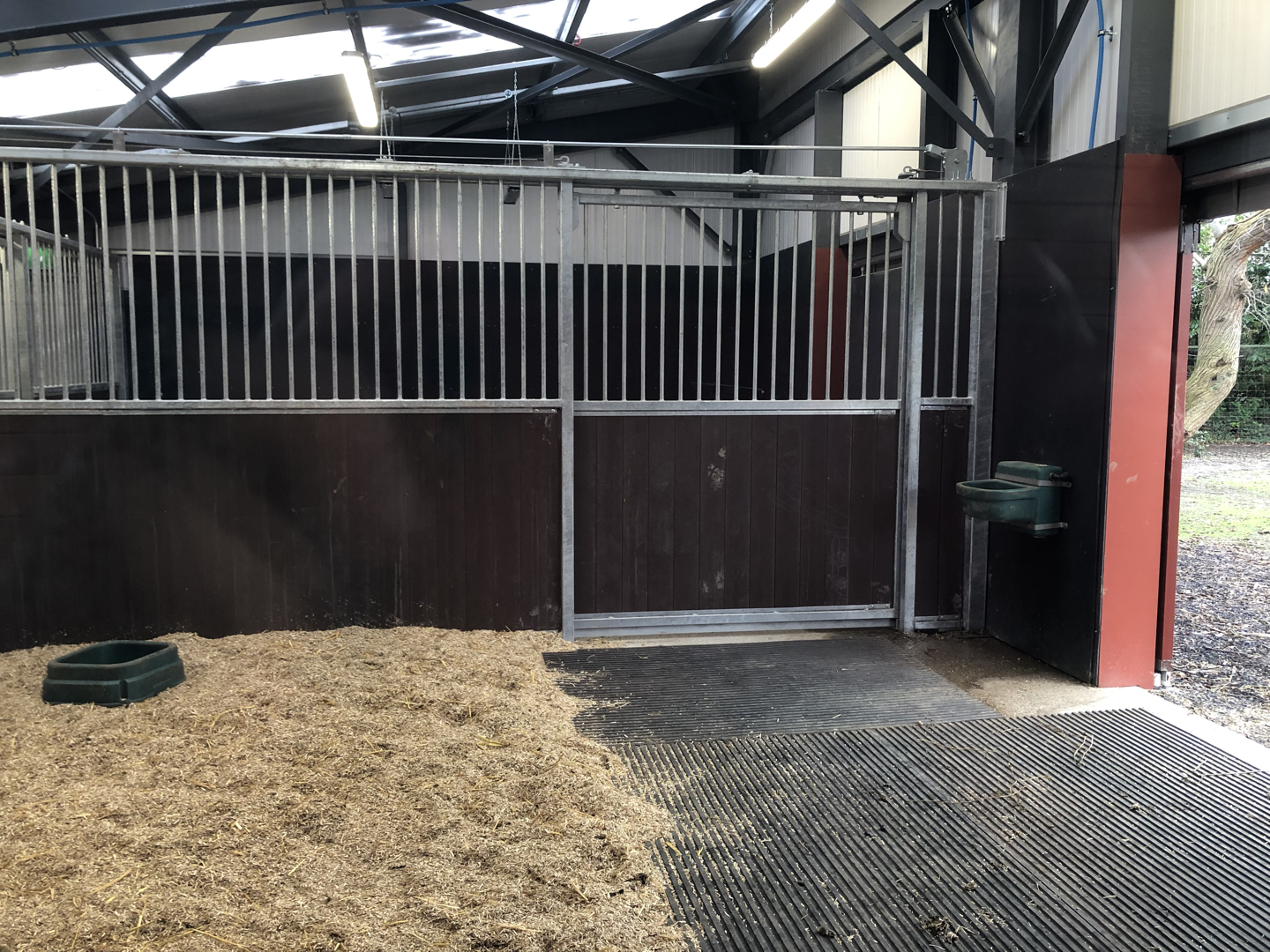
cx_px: 635
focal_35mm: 28
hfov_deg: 63.4
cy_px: 476
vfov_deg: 49.7
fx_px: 1027
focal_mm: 3.99
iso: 40
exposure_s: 1/33
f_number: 1.8
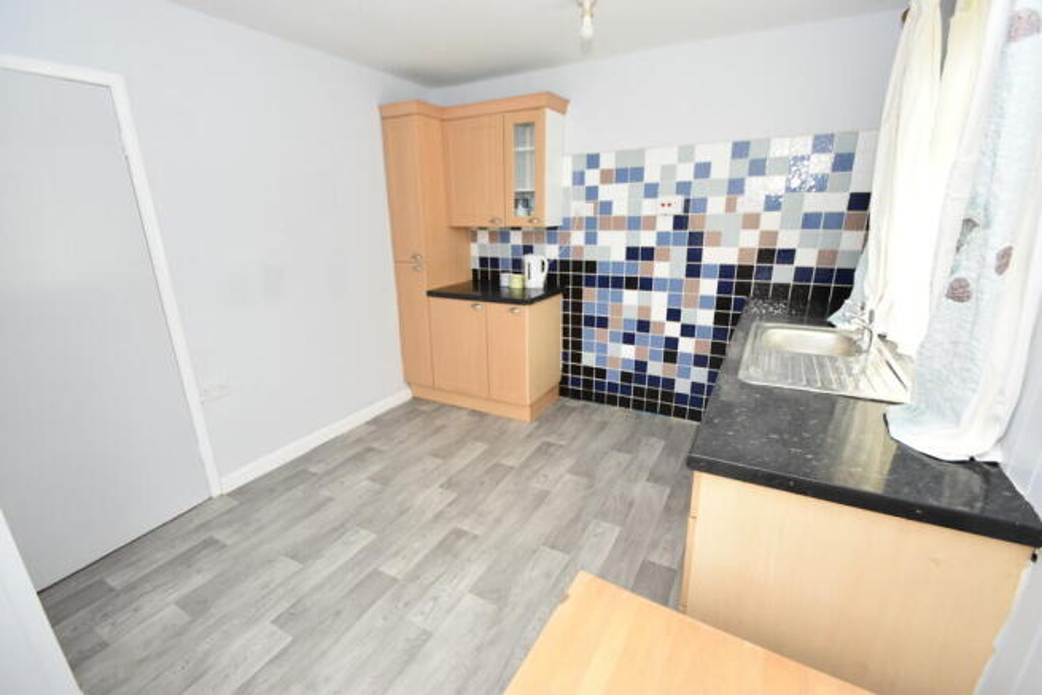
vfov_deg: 77.4
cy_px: 348
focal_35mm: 15
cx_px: 521
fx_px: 434
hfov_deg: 100.4
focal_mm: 10
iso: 800
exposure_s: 1/125
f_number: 5.6
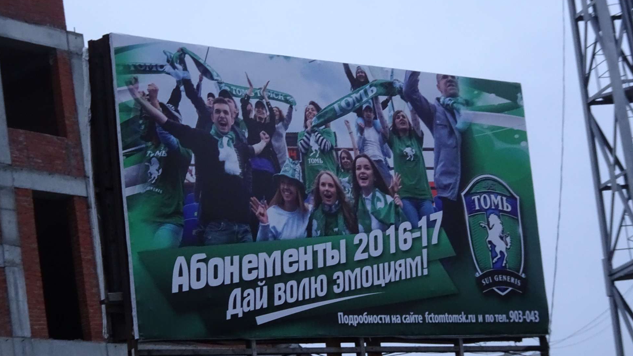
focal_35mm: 110
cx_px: 318
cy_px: 188
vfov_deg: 11.0
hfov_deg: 19.5
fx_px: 1846
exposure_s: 1/30
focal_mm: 17.01
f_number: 5
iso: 800
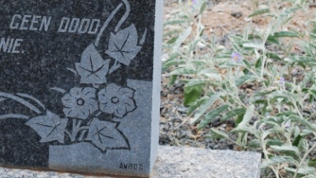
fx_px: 2226
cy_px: -25
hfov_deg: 8.1
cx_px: -30
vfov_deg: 4.6
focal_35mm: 266
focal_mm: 55
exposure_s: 1/100
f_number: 5.6
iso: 200
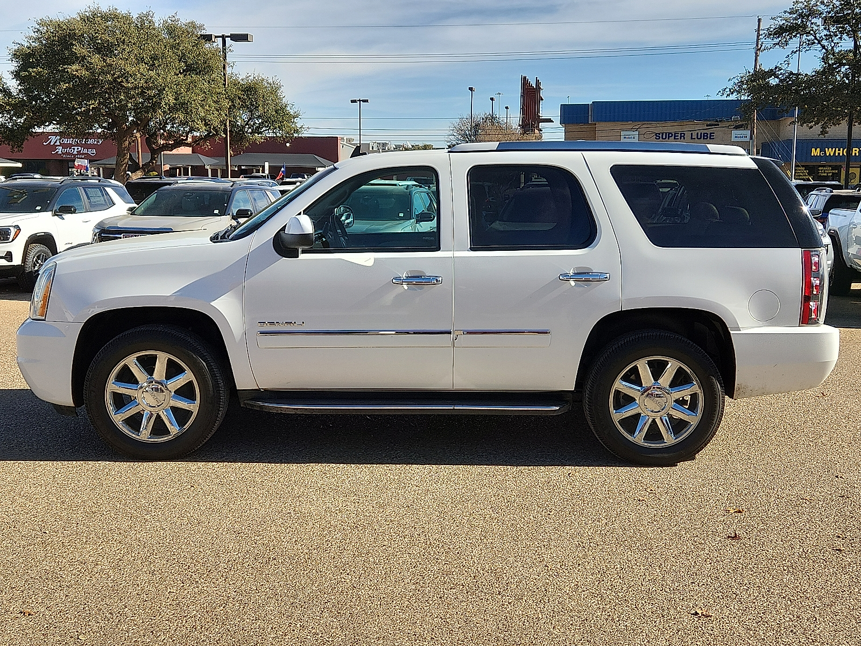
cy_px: 323
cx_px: 430
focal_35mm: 23
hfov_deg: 73.9
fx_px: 572
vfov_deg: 58.9
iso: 50
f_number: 1.8
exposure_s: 1/1250
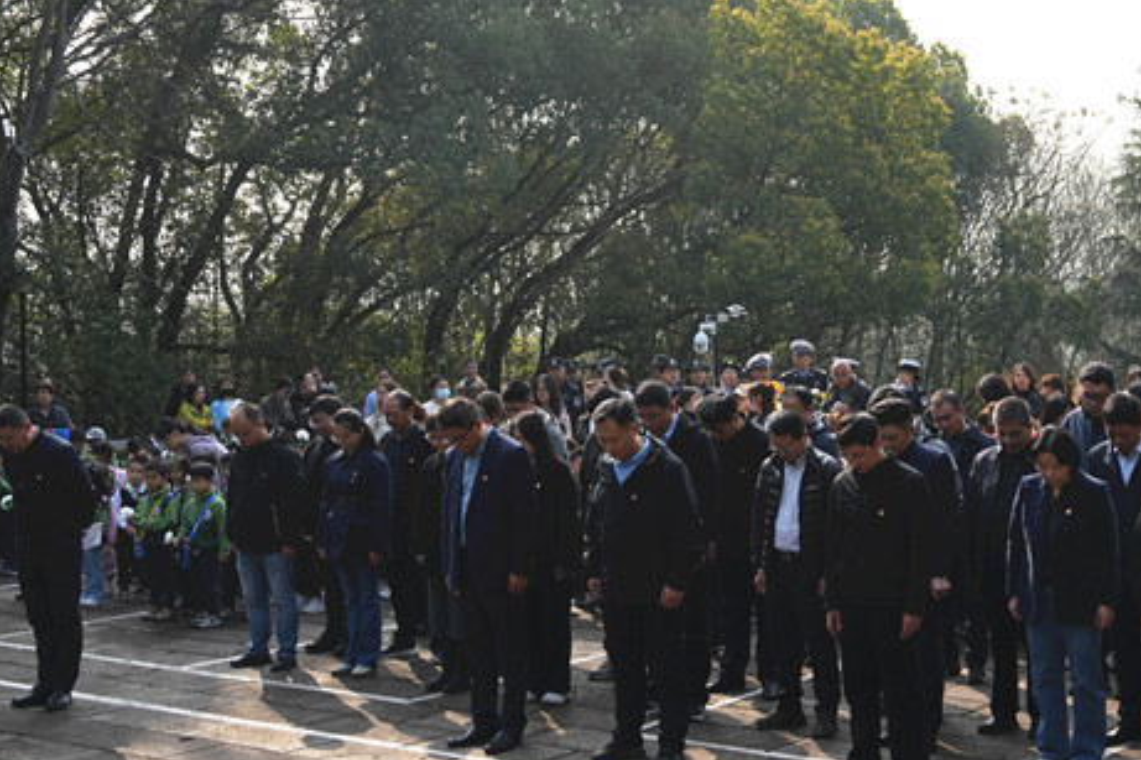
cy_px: 380
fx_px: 1869
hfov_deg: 33.7
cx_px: 745
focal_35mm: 59
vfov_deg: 23.0
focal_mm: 34
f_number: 3.2
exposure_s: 1/8000
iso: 500
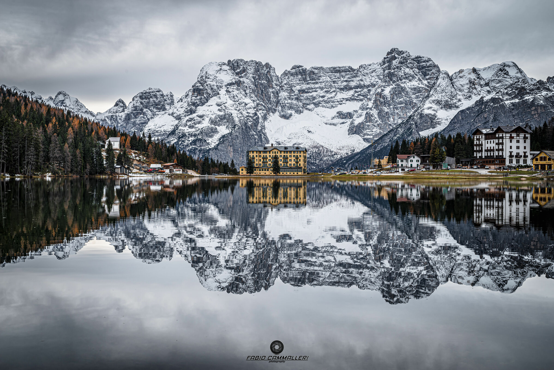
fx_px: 770
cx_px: 277
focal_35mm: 50
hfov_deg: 39.6
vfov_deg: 27.0
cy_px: 185
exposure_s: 1/60
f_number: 11
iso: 100
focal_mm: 50
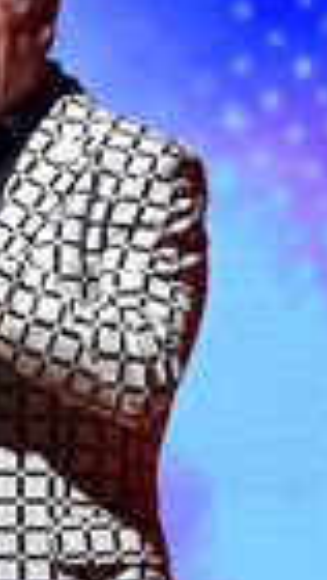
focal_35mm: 674
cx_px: -279
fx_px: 10364
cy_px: 369
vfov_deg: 3.2
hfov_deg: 1.8
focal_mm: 200
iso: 2000
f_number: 2.8
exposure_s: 1/250
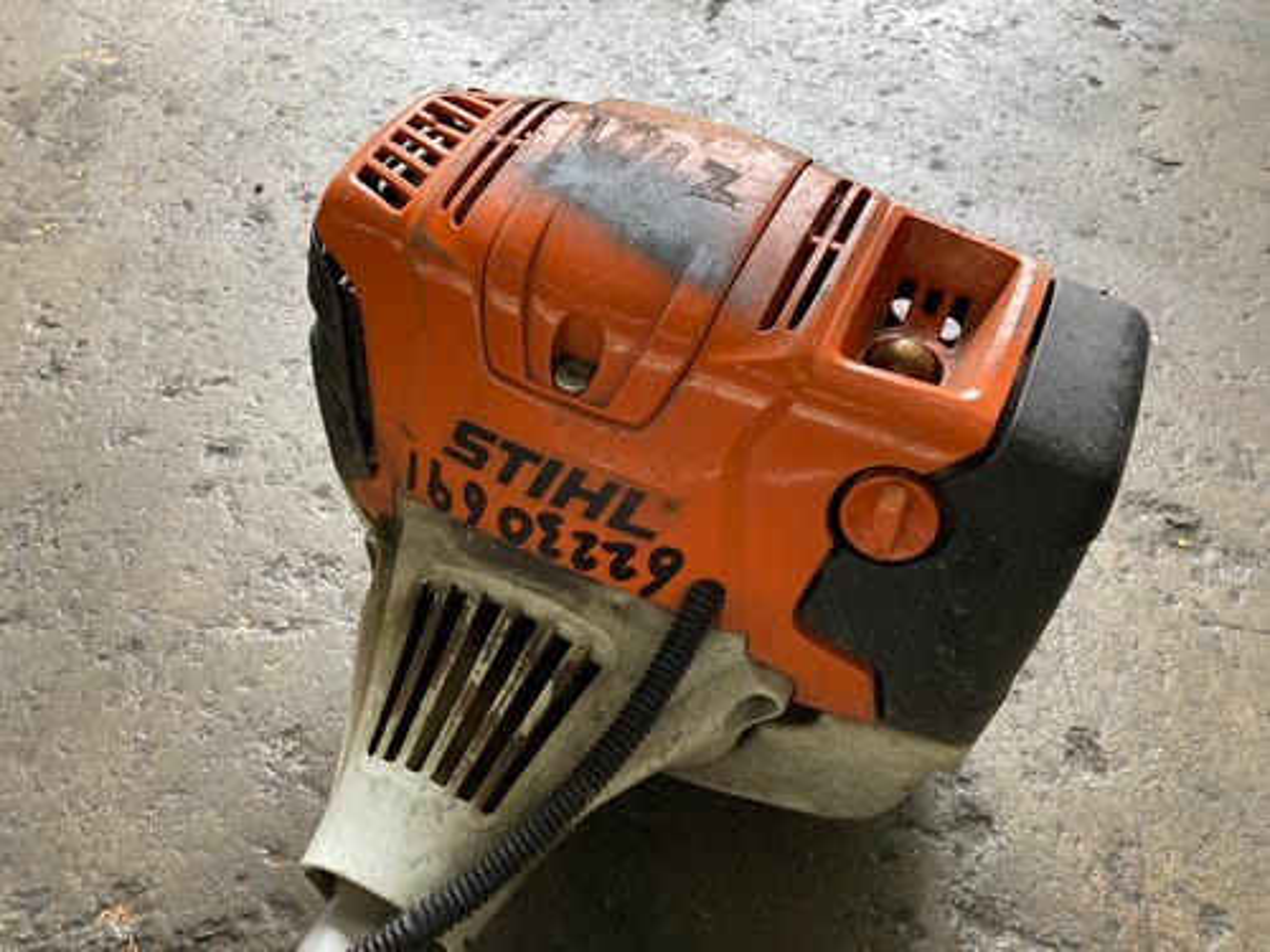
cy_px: 476
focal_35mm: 28
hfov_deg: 63.4
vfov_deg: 49.7
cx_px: 635
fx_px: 1027
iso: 80
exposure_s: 1/62
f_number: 1.8
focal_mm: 3.99
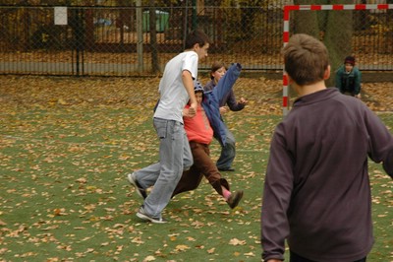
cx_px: 196
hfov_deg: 20.9
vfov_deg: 14.0
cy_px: 131
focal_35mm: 98
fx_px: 1063
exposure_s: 1/180
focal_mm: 65
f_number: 8
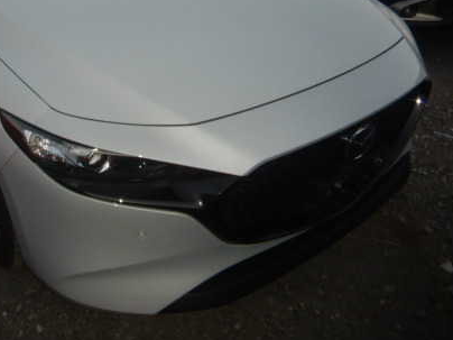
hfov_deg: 47.6
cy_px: 76
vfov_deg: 36.6
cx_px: 129
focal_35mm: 38
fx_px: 497
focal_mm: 4.3
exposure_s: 1/30
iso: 200
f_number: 2.8
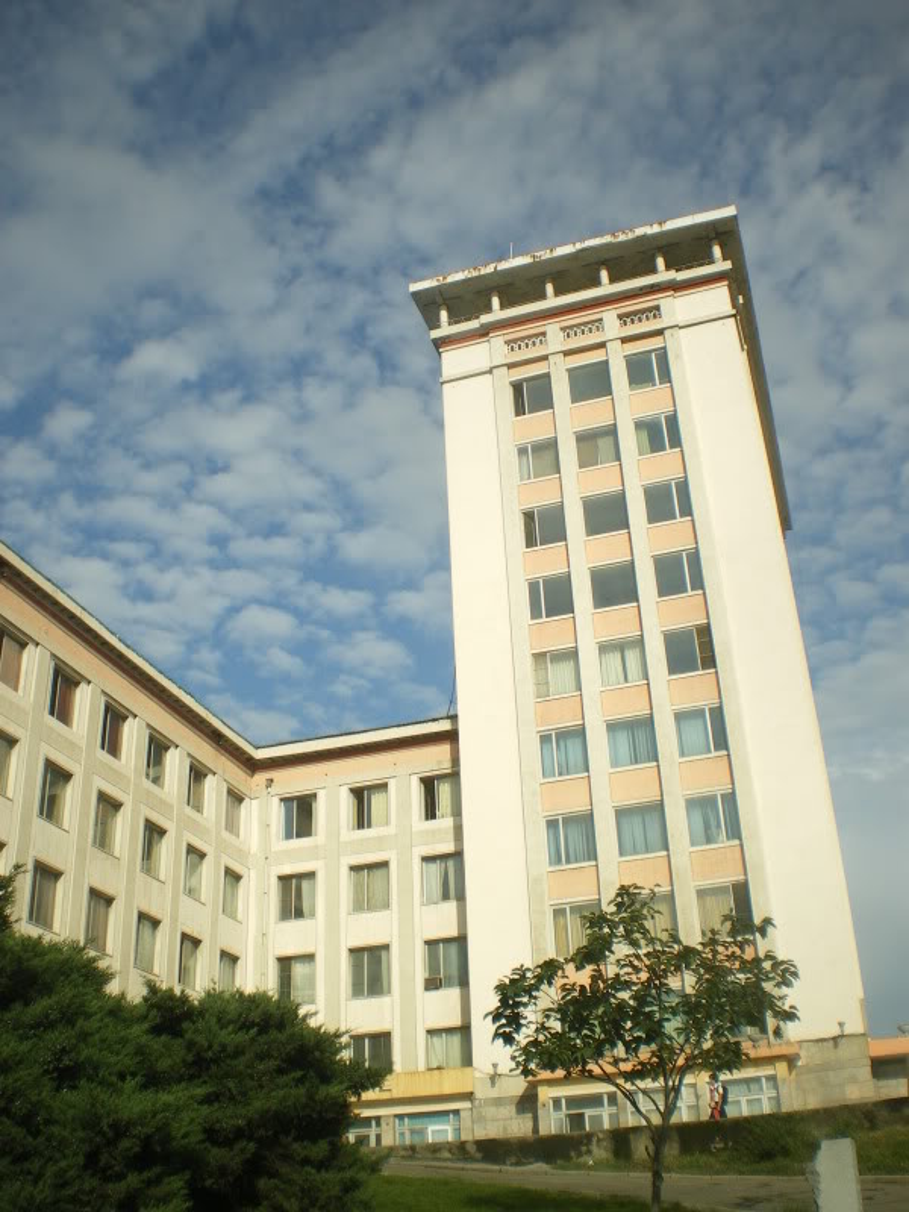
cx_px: 454
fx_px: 1260
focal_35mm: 36
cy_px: 606
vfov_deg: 51.4
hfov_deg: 39.7
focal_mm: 6.3
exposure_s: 1/640
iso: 50
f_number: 4.6
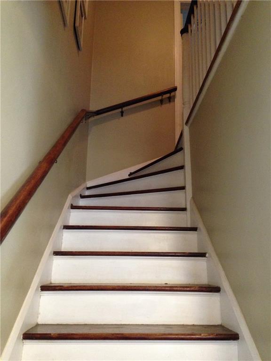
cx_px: 136
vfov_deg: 55.4
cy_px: 180
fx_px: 344
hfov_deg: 42.9
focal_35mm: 33
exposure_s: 1/20
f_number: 2.4
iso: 320
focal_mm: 4.12
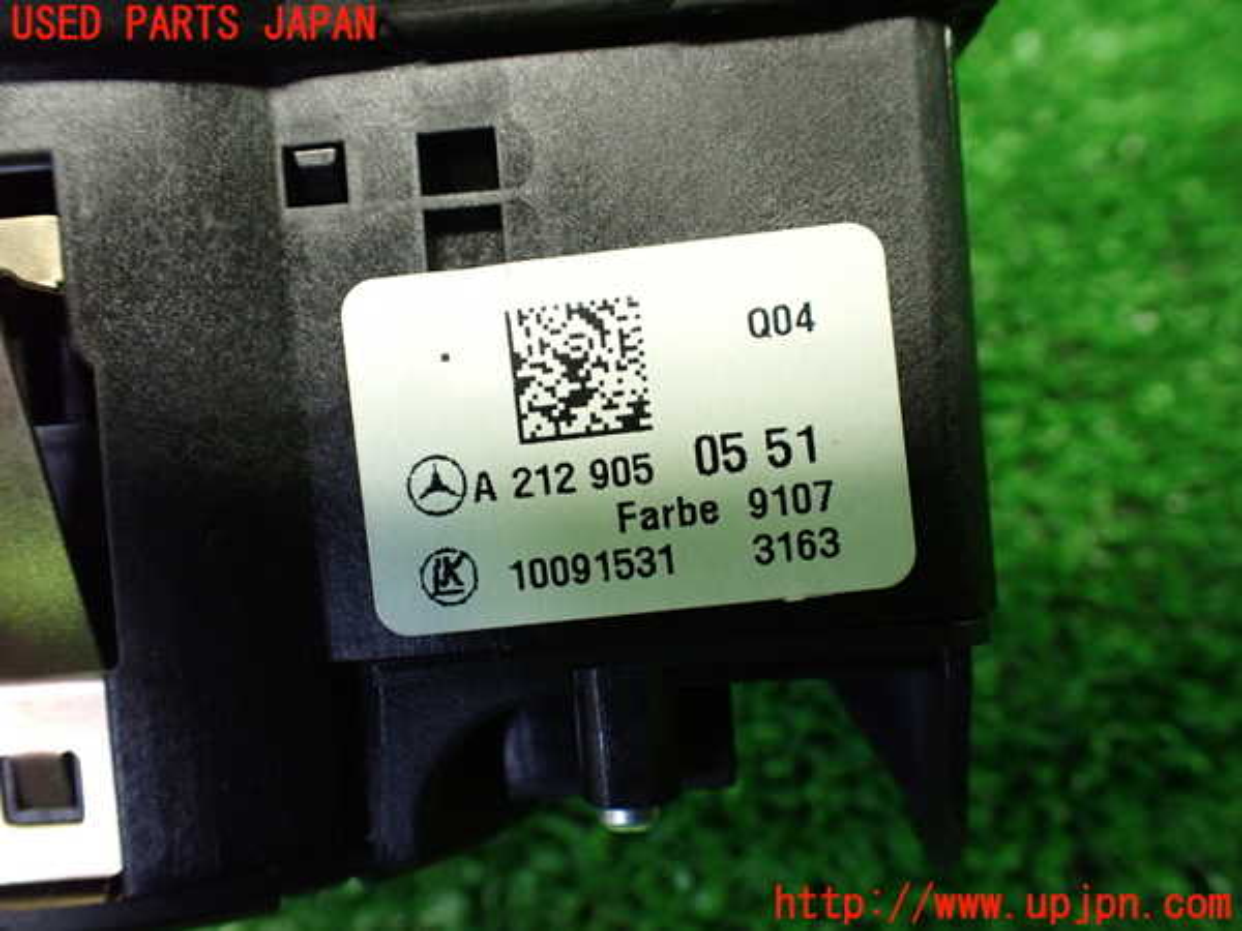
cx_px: 621
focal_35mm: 30
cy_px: 466
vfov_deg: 46.8
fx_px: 1076
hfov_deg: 60.0
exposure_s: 1/80
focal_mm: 5.4
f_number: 2.3
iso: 800
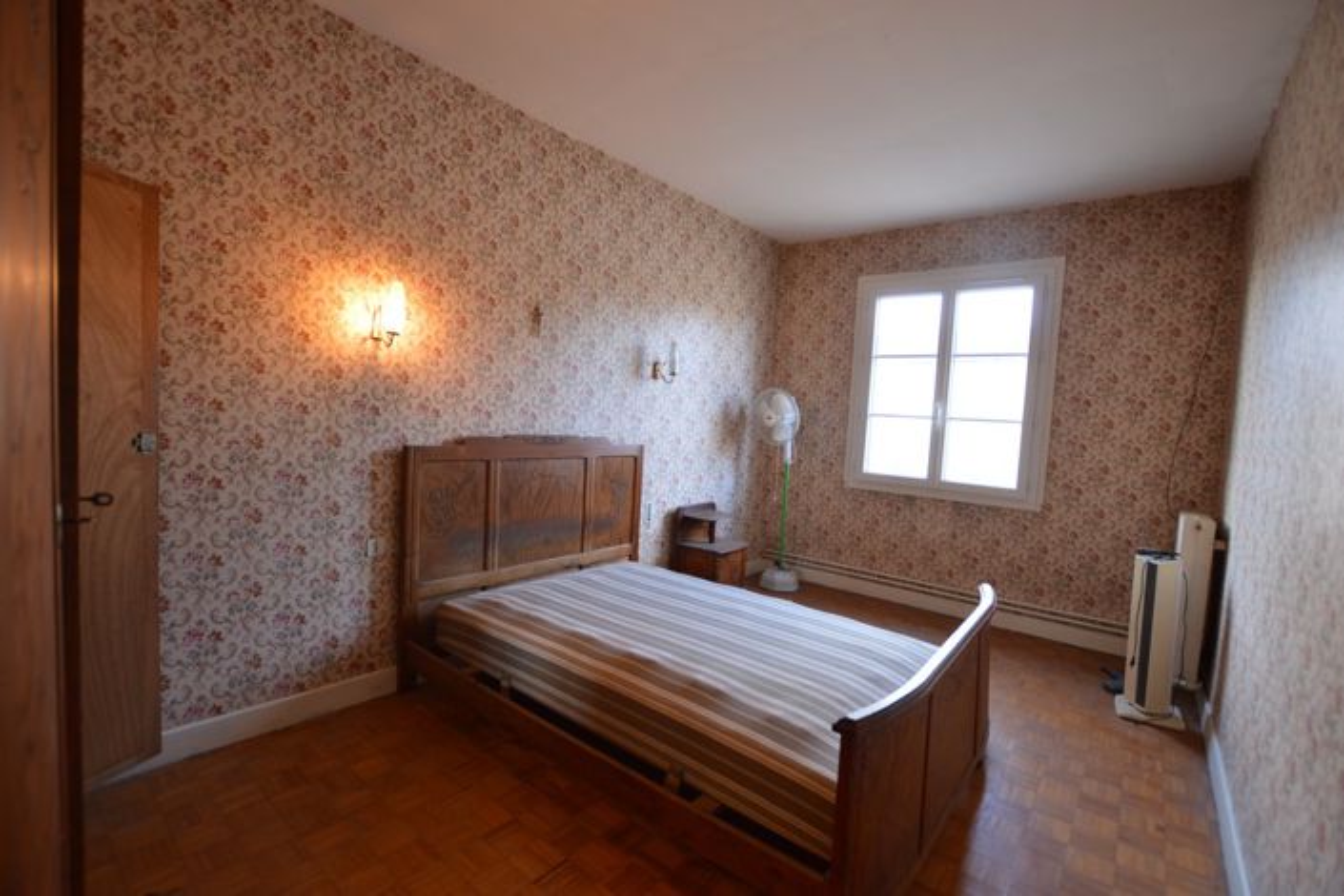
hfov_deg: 100.4
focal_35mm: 15
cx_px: 672
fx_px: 560
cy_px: 448
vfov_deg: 77.3
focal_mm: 10
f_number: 3.5
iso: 640
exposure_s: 1/60
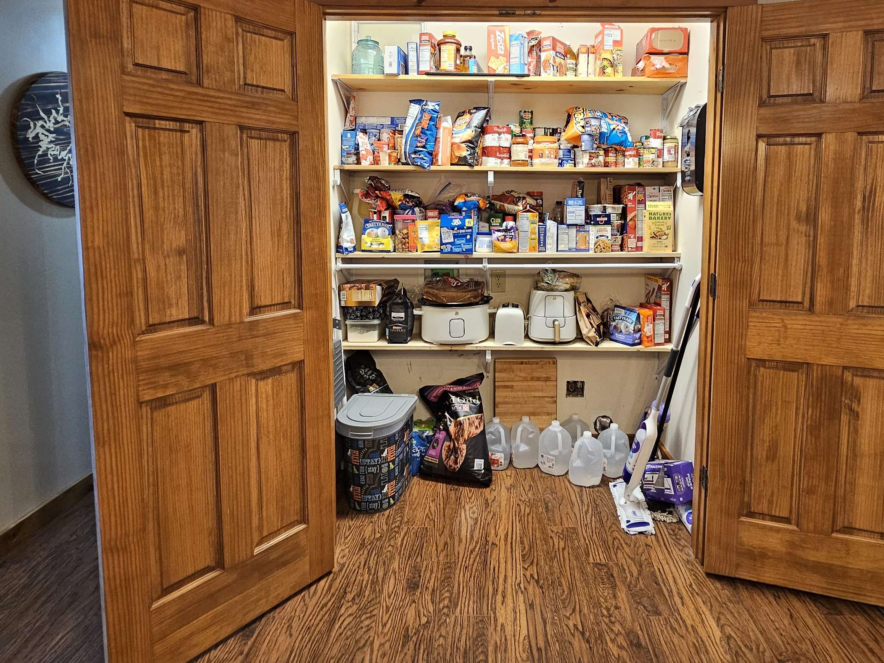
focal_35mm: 19
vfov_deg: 67.3
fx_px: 485
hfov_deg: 84.4
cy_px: 239
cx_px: 489
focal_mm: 2.2
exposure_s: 1/30
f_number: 2.2
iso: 320
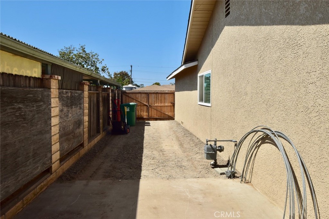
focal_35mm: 30
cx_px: 164
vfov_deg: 43.6
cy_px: 110
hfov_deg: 61.9
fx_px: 274
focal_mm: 20
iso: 400
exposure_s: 1/500
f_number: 11
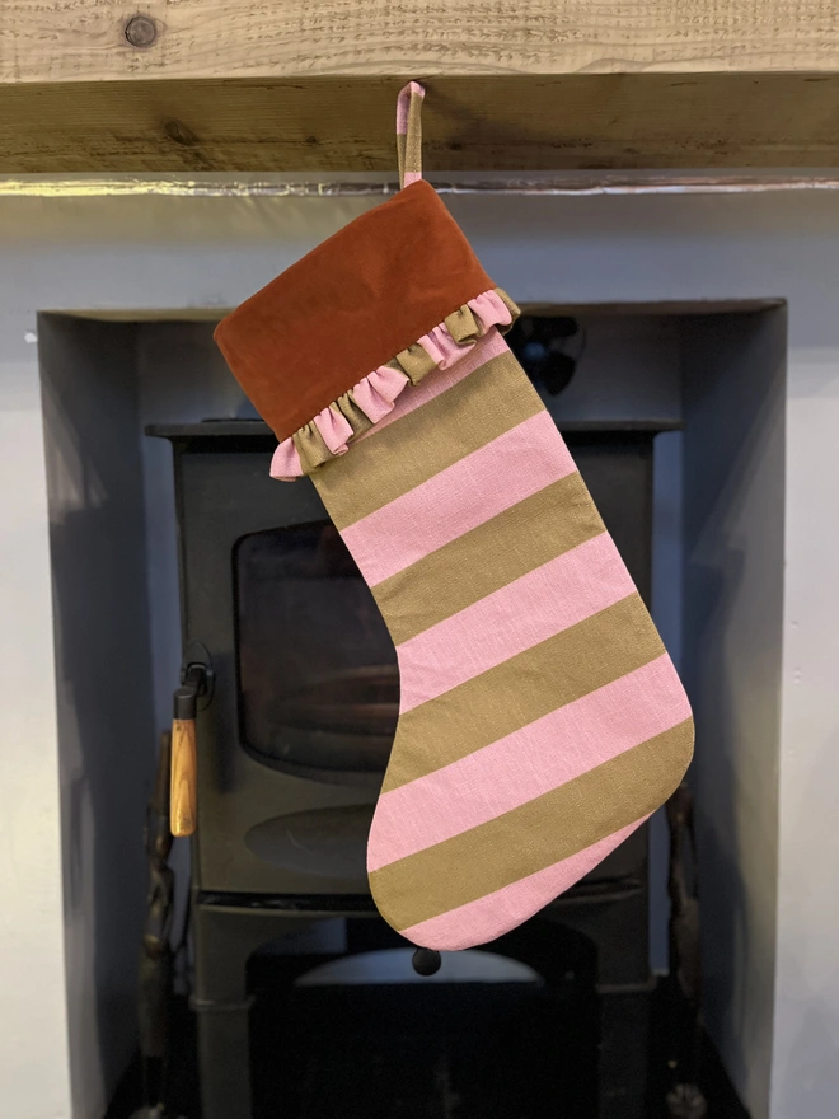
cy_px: 560
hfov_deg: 53.1
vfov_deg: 67.3
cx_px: 420
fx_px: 840
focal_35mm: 26
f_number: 1.6
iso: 500
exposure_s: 1/25
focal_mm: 5.1
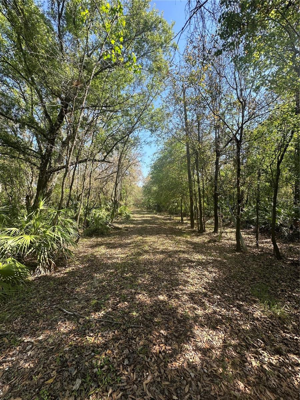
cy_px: 200
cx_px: 150
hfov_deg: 85.7
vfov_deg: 102.1
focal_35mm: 14
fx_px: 162
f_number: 2.2
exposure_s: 1/500
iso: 40
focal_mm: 2.22
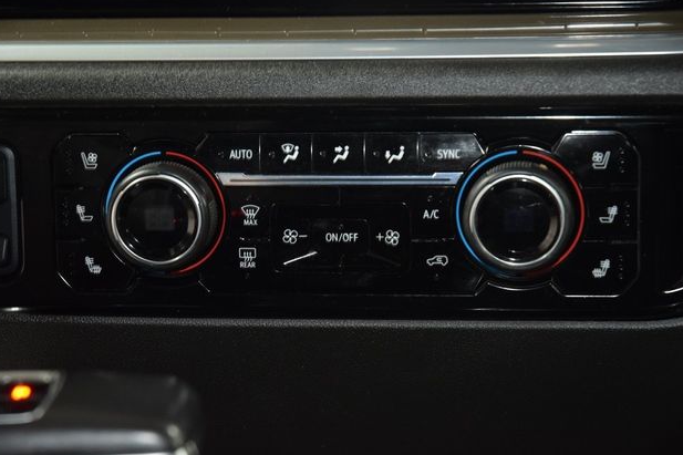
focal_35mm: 109
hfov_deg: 18.8
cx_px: 339
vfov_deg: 12.6
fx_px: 2067
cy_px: 223
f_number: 4.5
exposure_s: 1/15
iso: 1600
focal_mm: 70
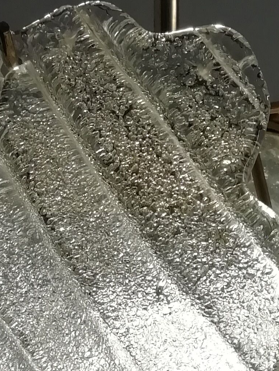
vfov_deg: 18.1
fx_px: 1139
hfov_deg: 14.0
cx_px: 162
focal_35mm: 106
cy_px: 364
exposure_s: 1/100
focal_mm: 3.46
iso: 64
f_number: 2.2
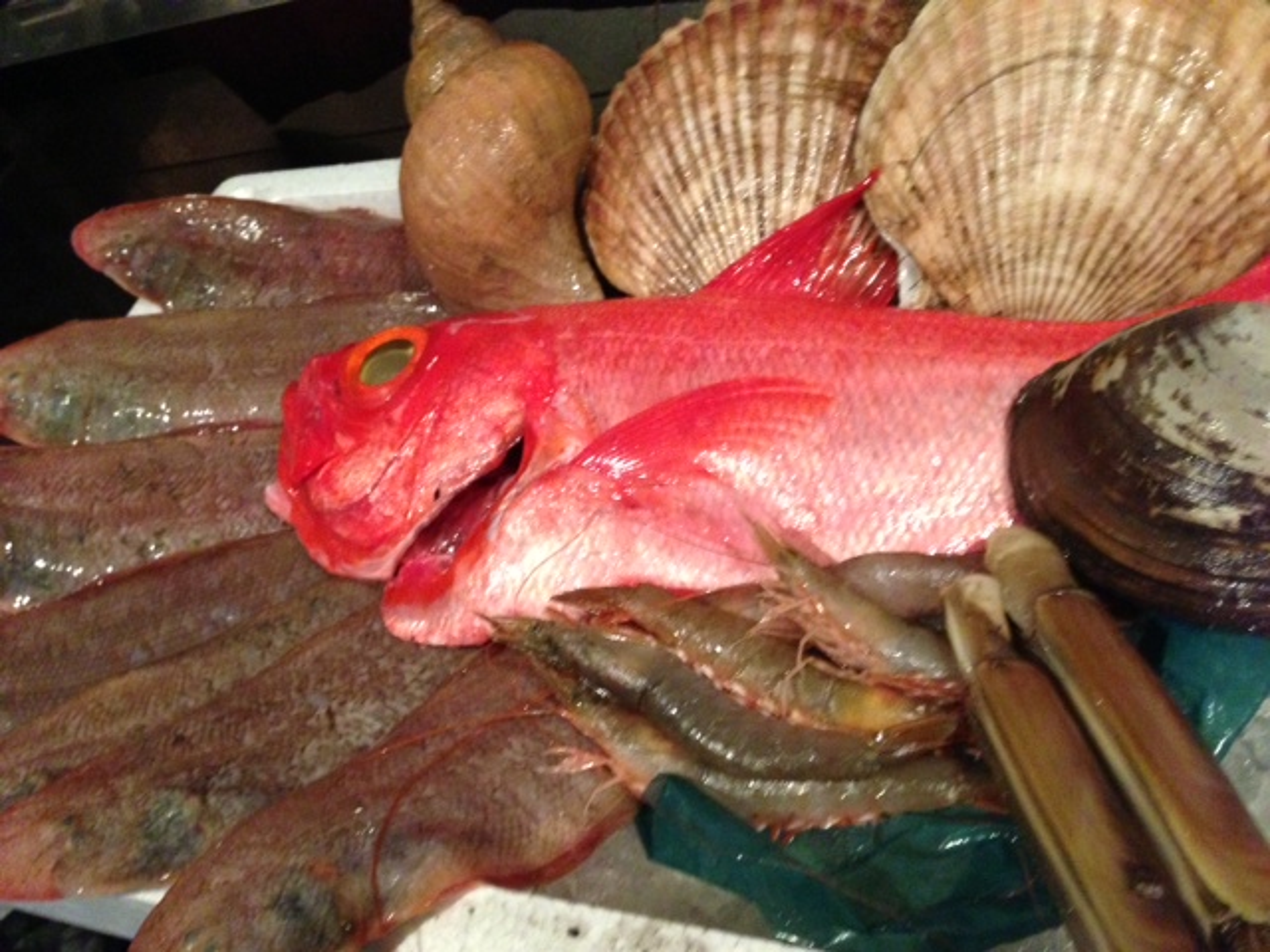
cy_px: 476
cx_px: 635
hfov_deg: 55.4
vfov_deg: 42.9
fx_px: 1211
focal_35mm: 33
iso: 640
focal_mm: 4.13
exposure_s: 1/15
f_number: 2.4
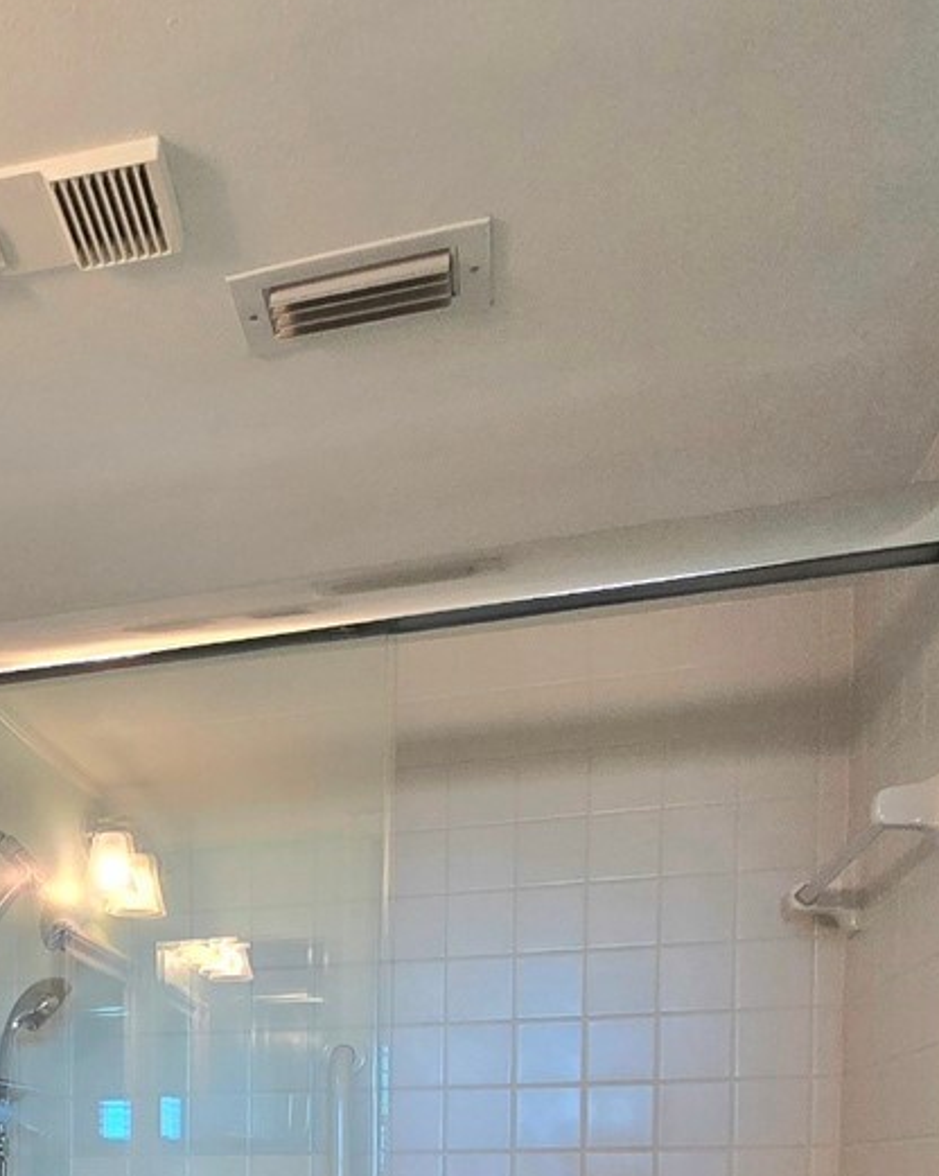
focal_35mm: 39
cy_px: 1282
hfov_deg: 33.9
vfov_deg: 38.9
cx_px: -54
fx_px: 1356
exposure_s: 1/60.2
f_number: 2.2
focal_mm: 2.2
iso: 160
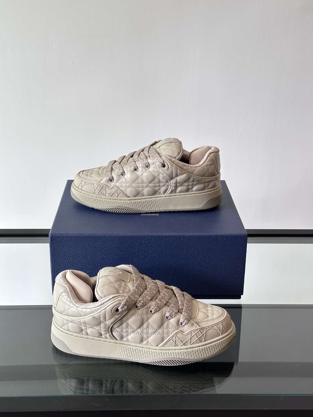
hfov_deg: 30.3
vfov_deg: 39.7
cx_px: 156
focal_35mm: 48
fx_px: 579
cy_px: 208
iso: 80
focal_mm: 6.86
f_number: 1.78
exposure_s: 1/161
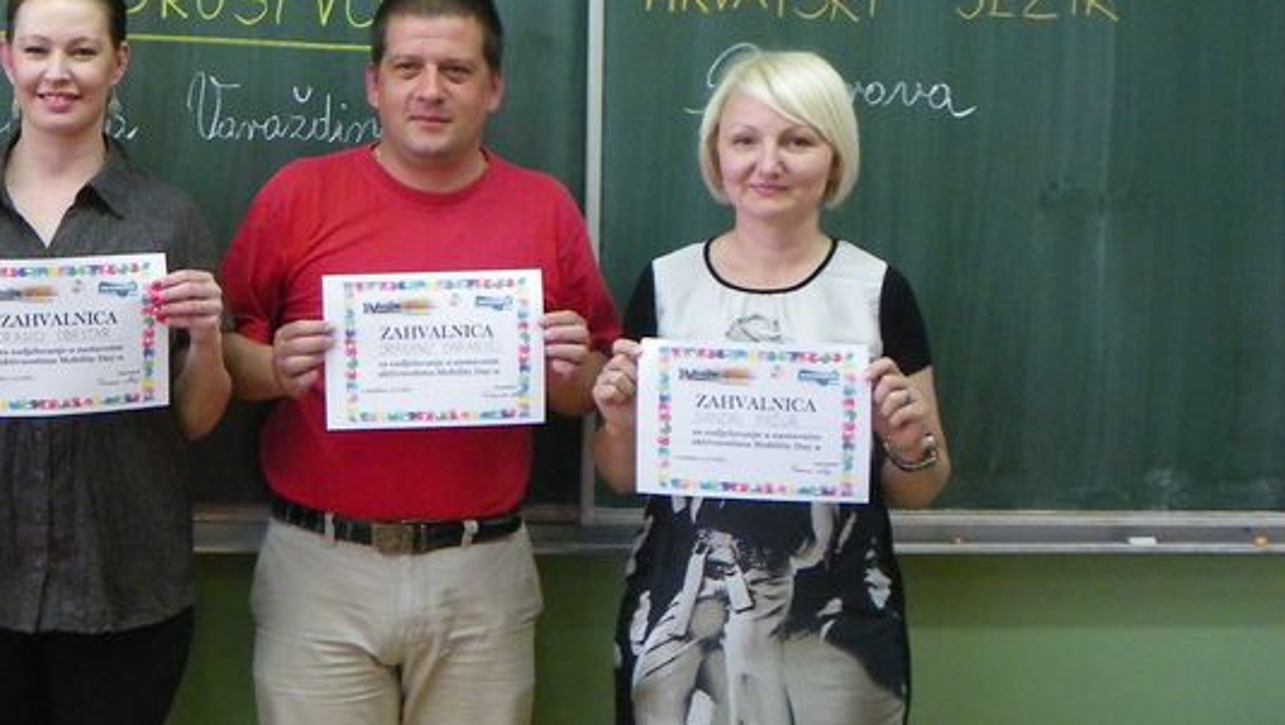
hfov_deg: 28.2
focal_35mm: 71
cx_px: 55
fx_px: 2420
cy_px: 277
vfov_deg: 17.0
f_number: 3.2
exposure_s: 1/60
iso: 250
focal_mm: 6
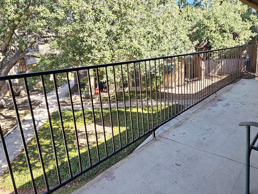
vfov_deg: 60.4
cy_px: 75
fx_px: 164
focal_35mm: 22
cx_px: 172
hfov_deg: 74.0
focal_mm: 2.2
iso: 50
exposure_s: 1/146
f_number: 2.2
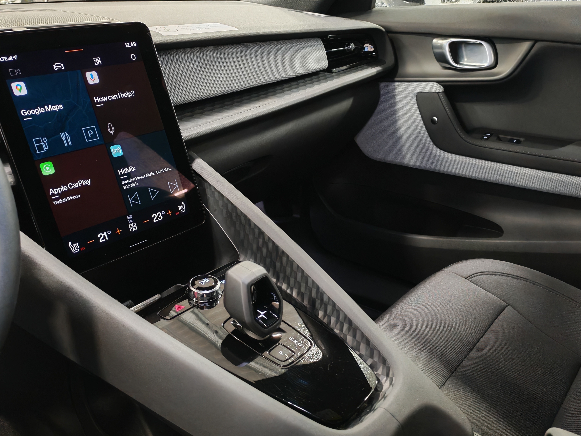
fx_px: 571
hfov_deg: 54.0
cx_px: 290
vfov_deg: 41.8
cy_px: 218
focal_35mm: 34
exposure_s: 1/33
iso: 2000
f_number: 1.9
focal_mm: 6.12
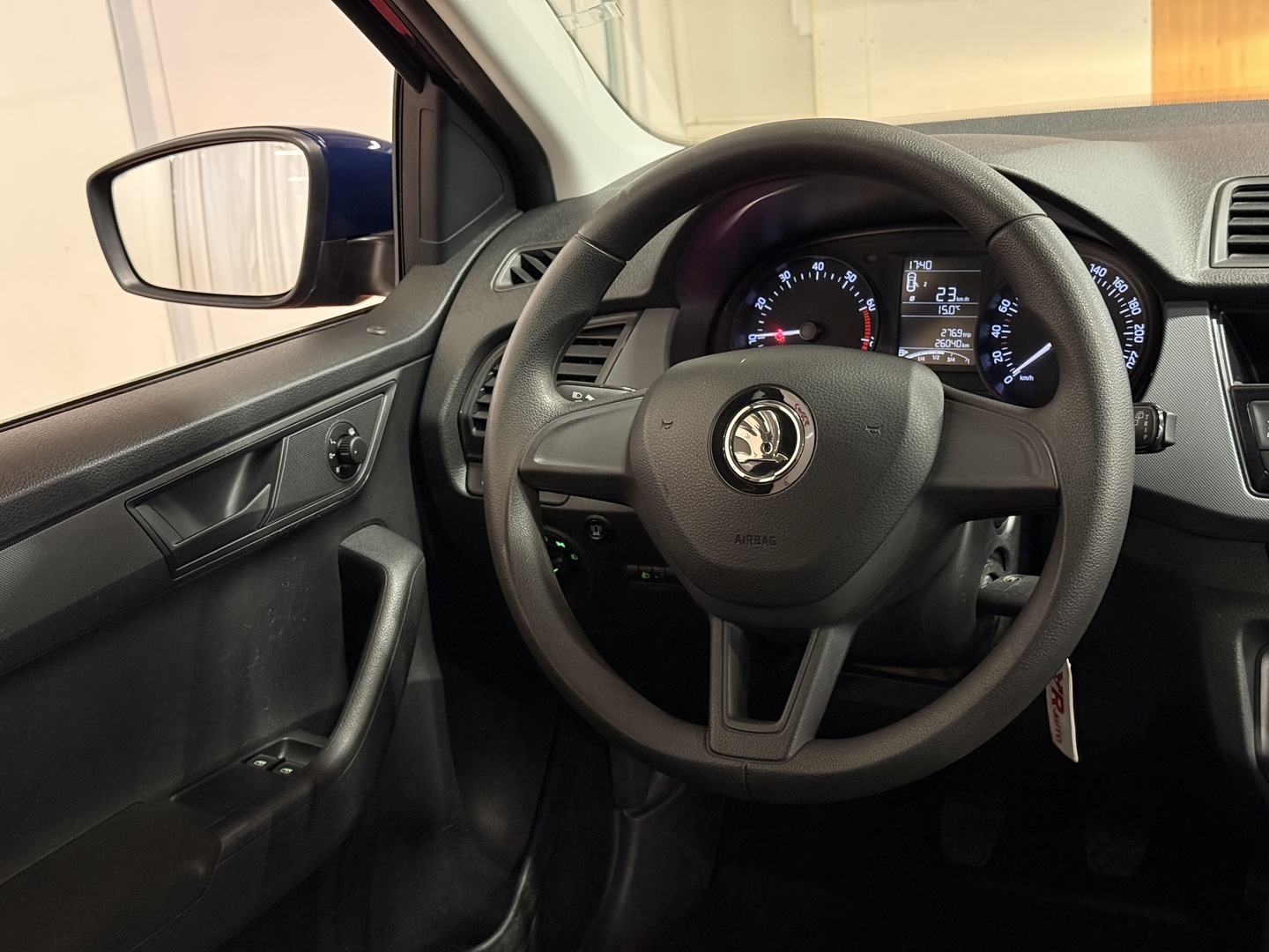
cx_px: 634
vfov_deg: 30.3
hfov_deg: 39.7
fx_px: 1760
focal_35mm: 48
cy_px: 476
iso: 500
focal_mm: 6.76
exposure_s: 1/38
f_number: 1.78
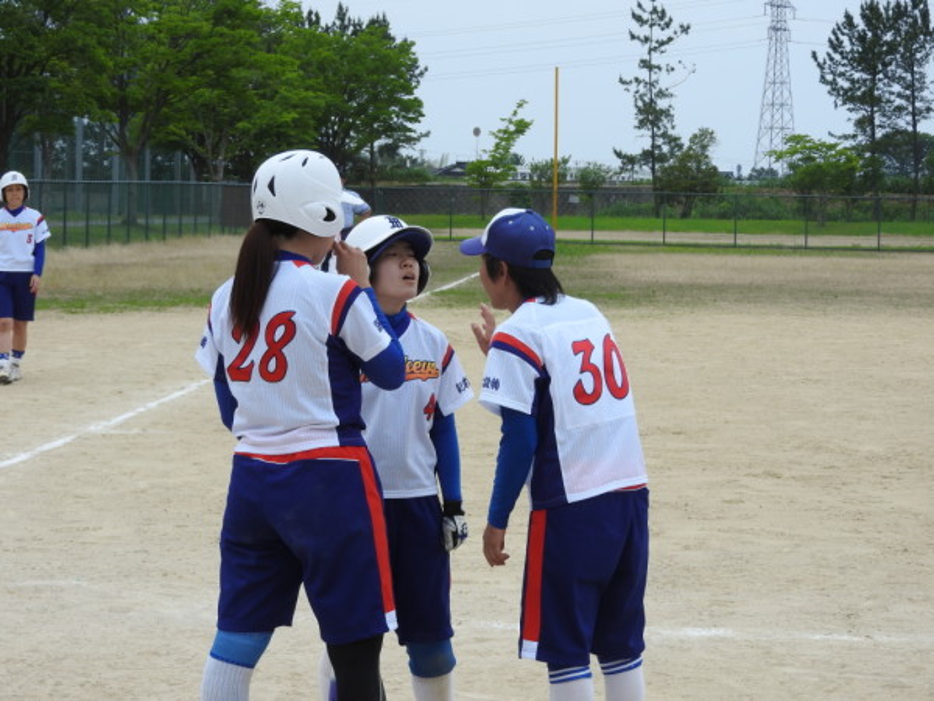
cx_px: 467
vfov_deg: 14.1
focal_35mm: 105
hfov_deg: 18.7
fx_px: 2833
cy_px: 350
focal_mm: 18.8
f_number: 4.8
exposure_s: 1/500
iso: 100
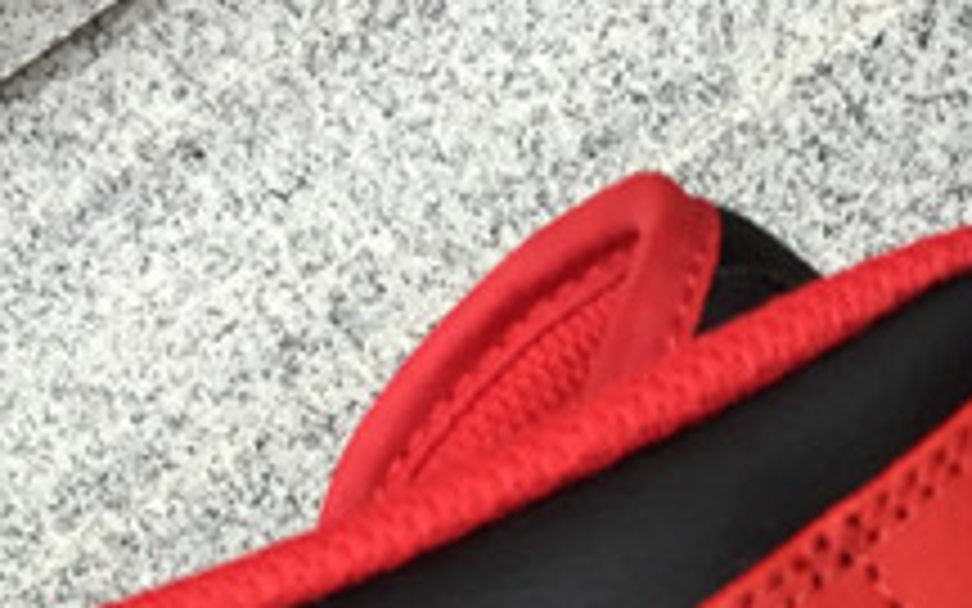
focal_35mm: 137
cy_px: 1173
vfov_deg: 9.1
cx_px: 792
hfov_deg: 15.2
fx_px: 3629
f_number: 2.4
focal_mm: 3.3
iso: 25
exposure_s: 1/151
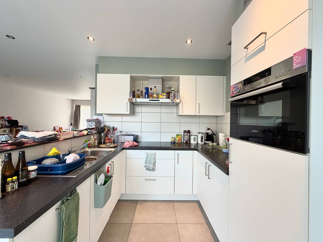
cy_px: 121
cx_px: 162
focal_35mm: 14
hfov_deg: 102.1
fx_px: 131
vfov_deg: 85.7
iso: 200
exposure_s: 1/121
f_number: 2.2
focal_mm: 2.22
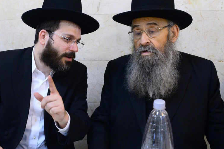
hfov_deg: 44.2
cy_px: 60
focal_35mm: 43
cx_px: 61
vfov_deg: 31.1
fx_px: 268
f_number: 5.6
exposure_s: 1/125
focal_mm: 28
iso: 4000
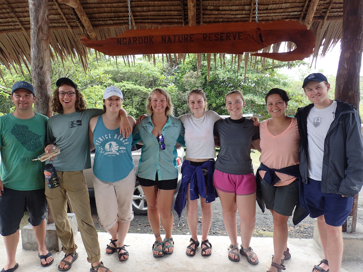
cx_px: 182
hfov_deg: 69.4
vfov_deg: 54.9
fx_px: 262
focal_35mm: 25
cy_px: 136
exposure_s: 1/100
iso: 100
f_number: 2.8
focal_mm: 4.5
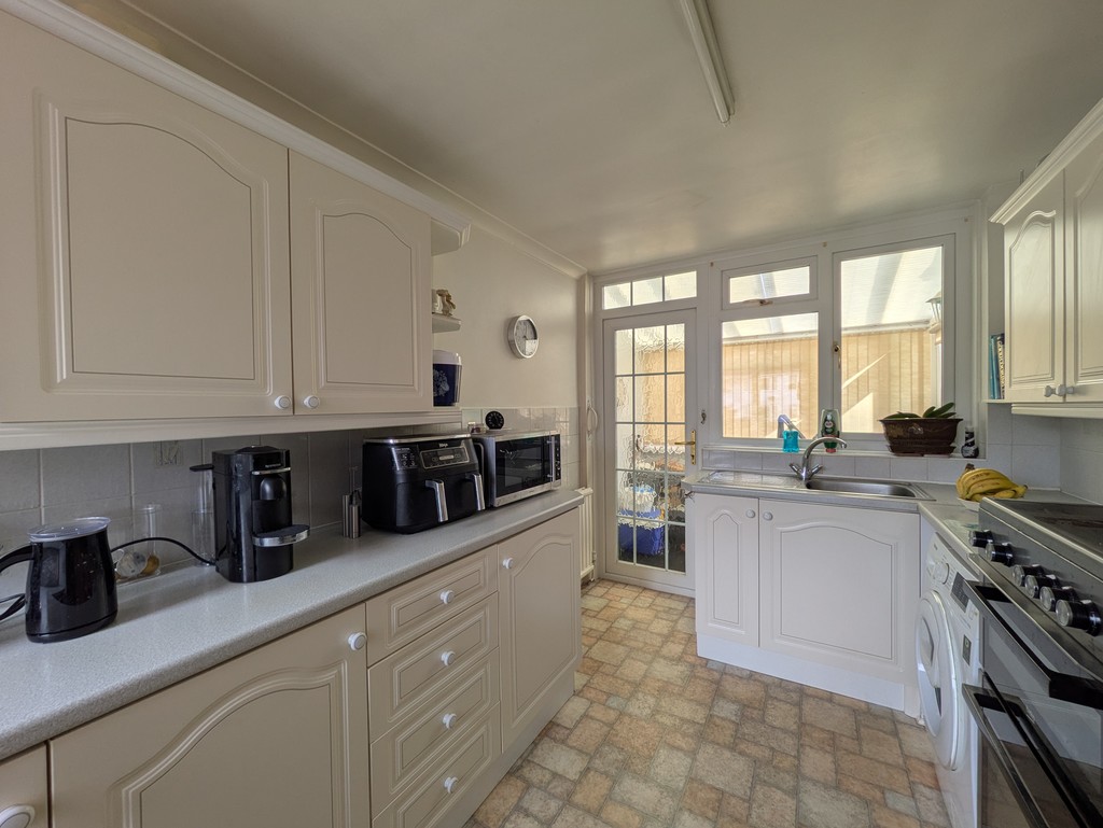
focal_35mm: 14
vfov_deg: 85.7
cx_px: 552
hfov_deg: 102.0
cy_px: 414
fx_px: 446
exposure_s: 1/171
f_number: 2.2
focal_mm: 1.83
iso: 43
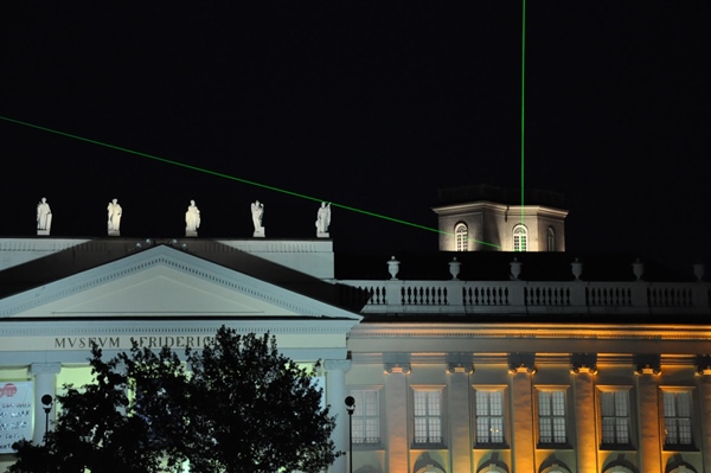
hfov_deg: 20.6
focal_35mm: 99
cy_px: 236
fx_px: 1954
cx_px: 356
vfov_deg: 13.8
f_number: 5.3
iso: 2500
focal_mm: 66
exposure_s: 1/25
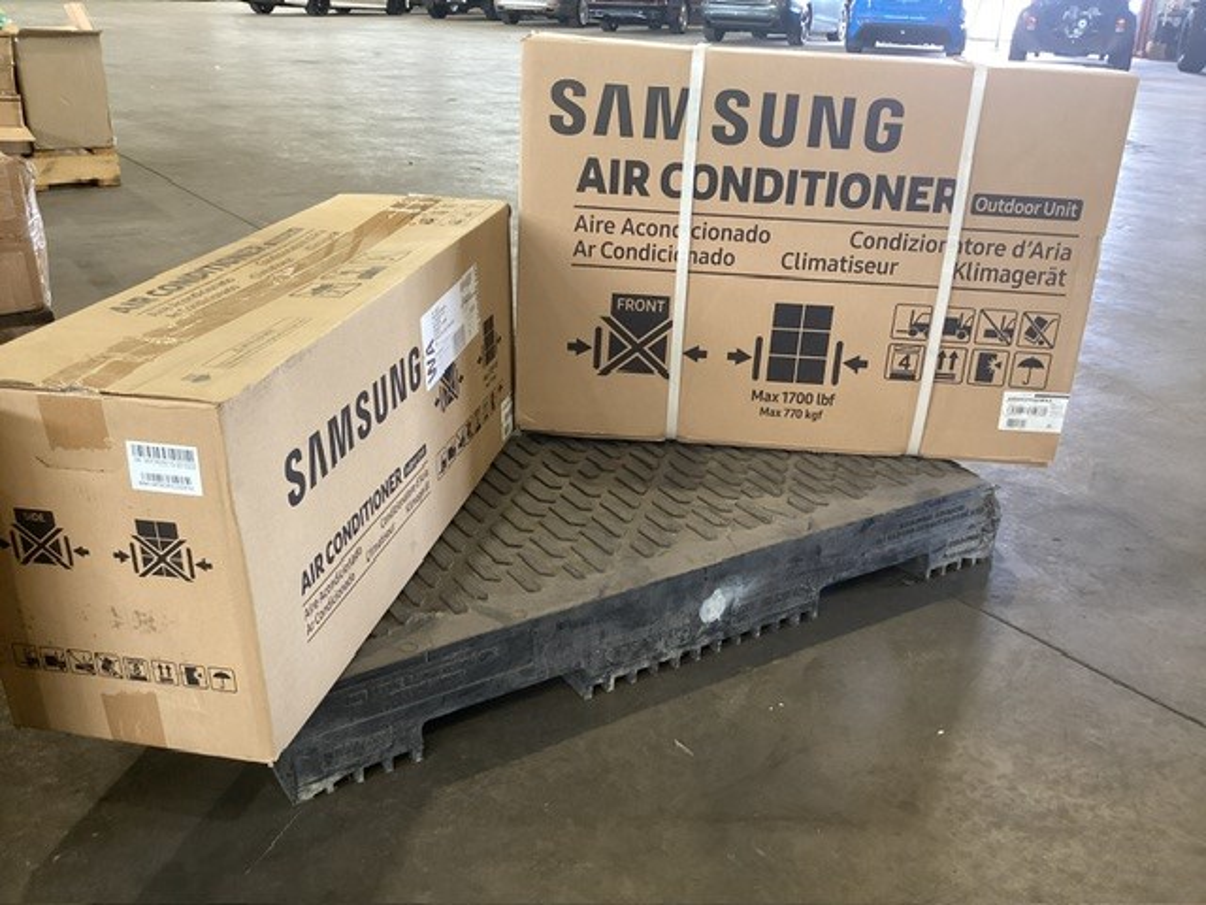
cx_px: 603
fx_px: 1080
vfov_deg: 45.4
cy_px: 452
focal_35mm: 31
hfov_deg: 58.4
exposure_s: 1/50
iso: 250
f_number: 2.4
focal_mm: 3.3
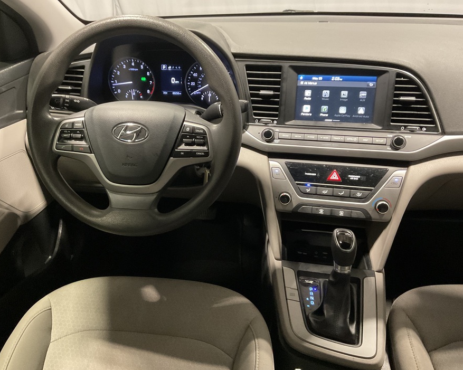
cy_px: 182
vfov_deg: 47.1
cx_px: 218
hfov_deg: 57.2
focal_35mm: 31
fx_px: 425
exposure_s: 1/30
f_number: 1.8
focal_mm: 3
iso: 320
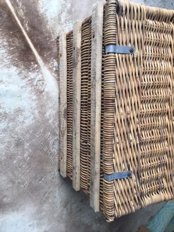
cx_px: 87
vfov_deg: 61.7
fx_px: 194
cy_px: 116
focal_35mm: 29
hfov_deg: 48.2
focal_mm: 4.15
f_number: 2.2
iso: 25
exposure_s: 1/33
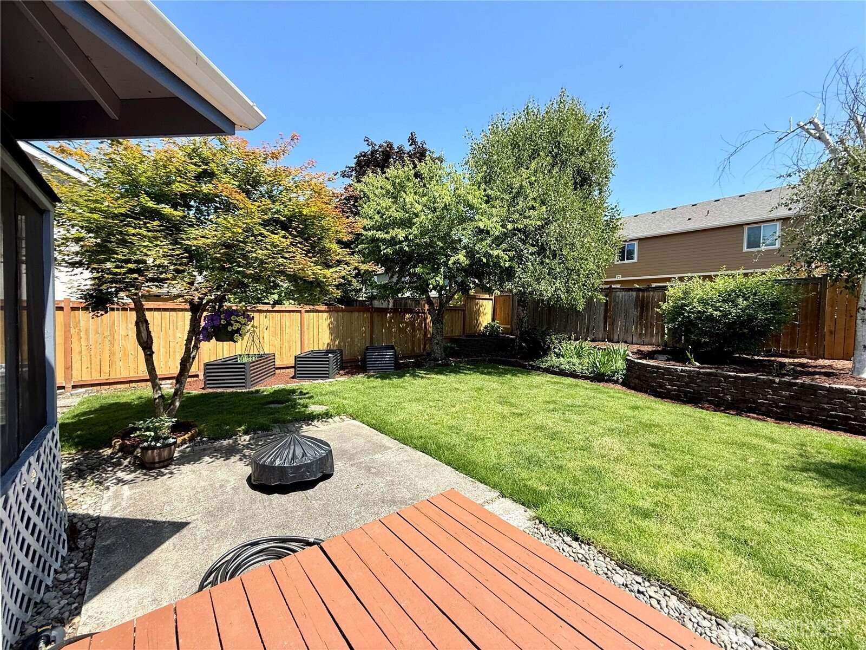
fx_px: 350
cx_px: 433
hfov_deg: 102.1
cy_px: 325
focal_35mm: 14
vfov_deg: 85.7
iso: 50
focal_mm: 2.22
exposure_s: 1/751
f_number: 2.2
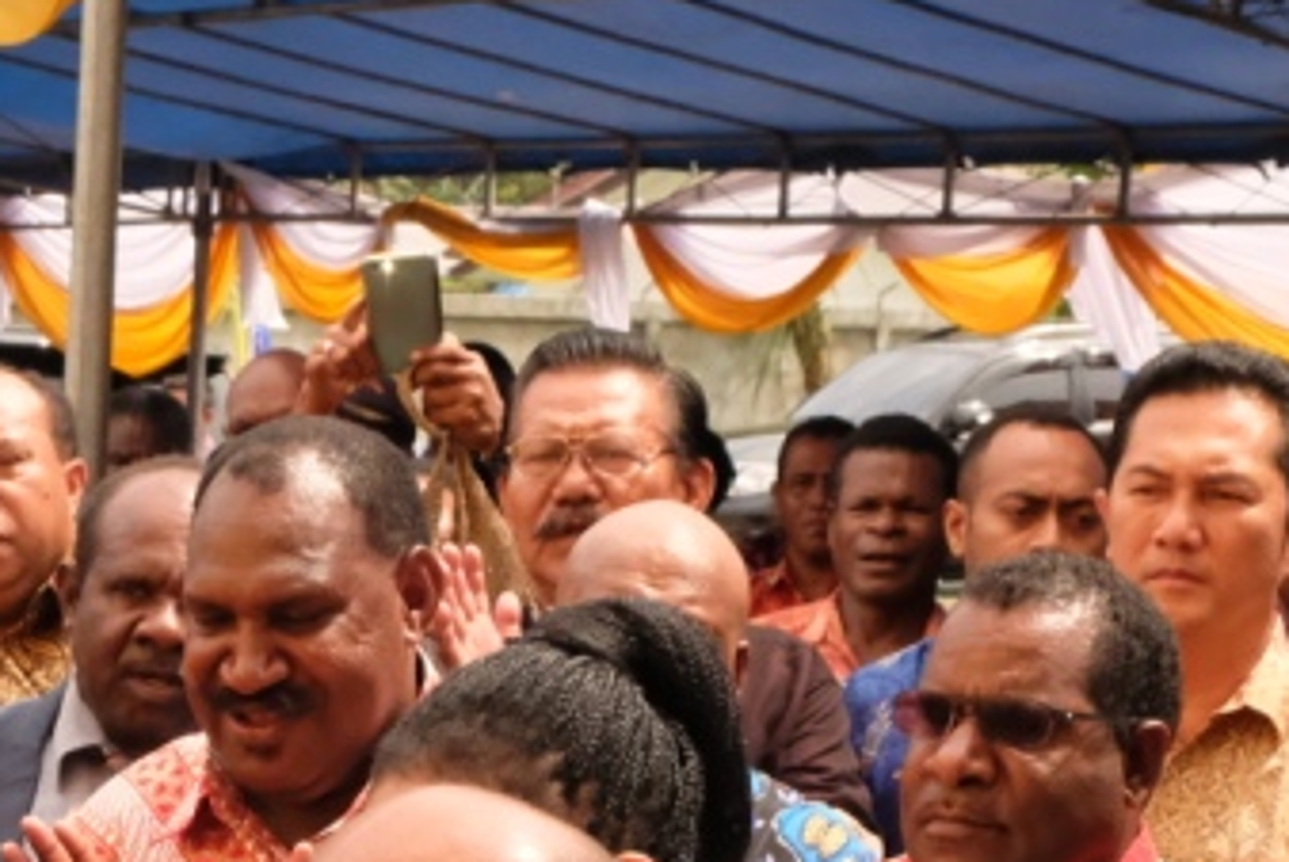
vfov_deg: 11.4
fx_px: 4121
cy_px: 1299
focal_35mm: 115
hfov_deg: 17.6
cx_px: 194
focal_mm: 25.4
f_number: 7.1
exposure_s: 1/6000
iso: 6400
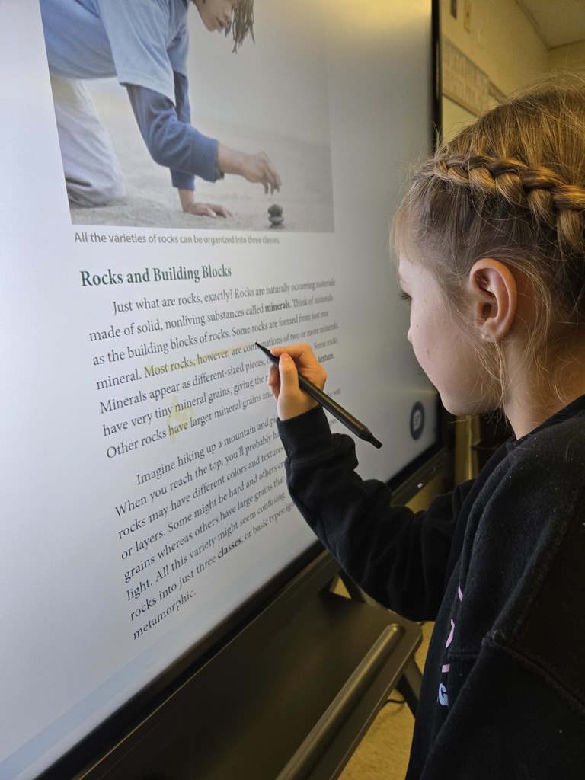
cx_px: 292
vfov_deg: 73.9
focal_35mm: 23
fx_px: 518
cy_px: 390
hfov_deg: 58.9
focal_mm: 5.4
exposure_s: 1/120
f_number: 1.8
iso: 160
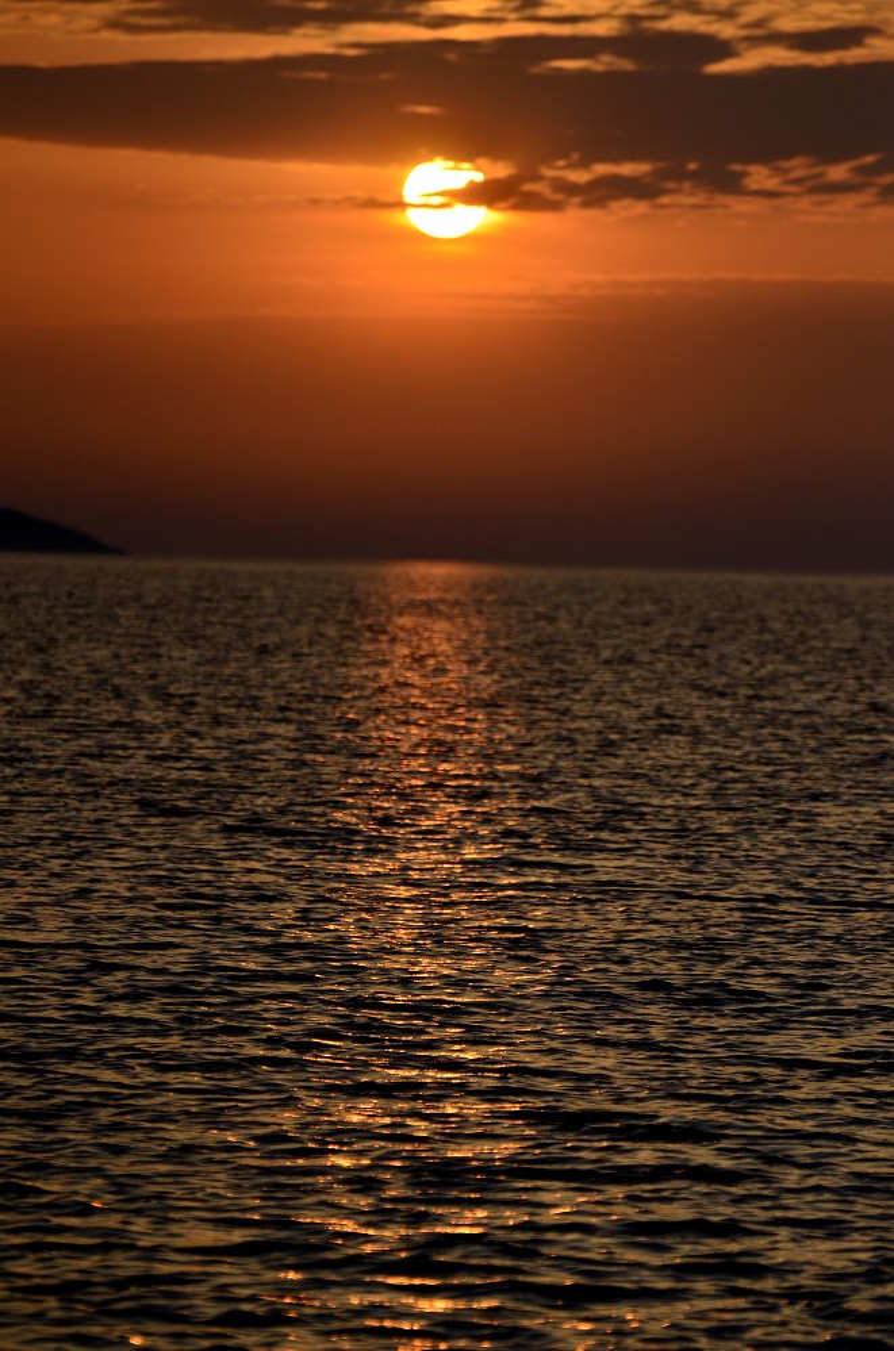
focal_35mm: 232
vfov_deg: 8.9
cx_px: 447
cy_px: 676
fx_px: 8705
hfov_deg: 5.9
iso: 360
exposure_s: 1/8000
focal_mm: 155
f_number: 4.8
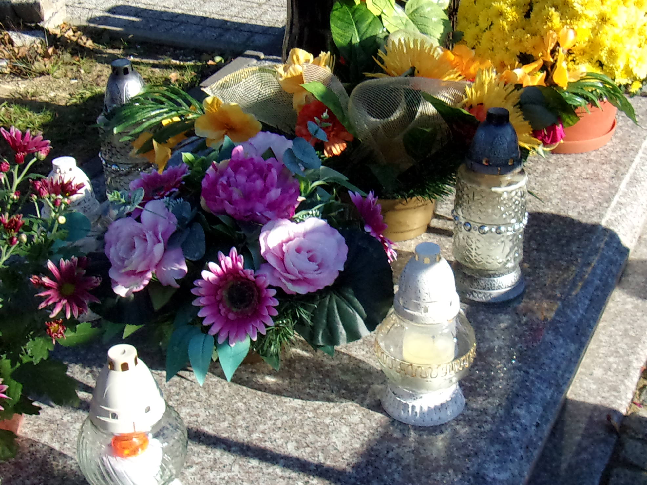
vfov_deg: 23.2
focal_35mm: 63
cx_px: 367
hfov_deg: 30.7
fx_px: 1177
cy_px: 196
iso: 200
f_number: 10.4
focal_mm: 4.9
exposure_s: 1/140
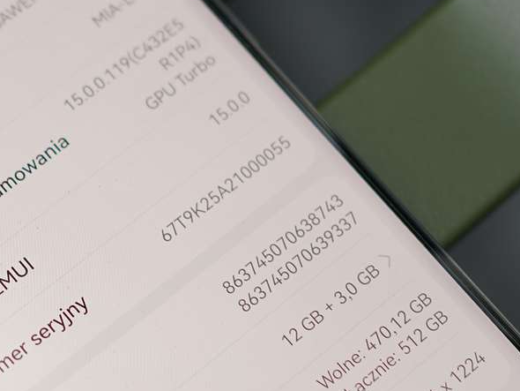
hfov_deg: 16.9
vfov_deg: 13.0
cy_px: 263
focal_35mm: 114
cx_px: 0
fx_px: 1713
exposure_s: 1/50
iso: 100
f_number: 2.2
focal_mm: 35
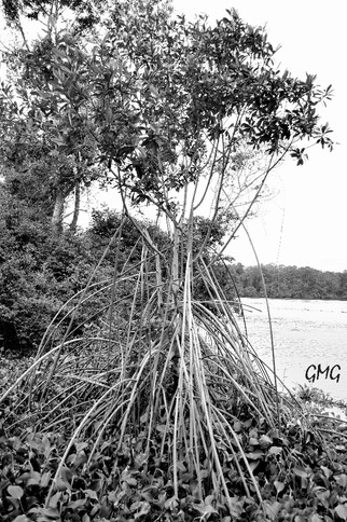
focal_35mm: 31
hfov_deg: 42.3
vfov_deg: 60.3
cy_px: 253
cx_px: 172
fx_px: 449
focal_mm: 20
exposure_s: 1/640
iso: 320
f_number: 5
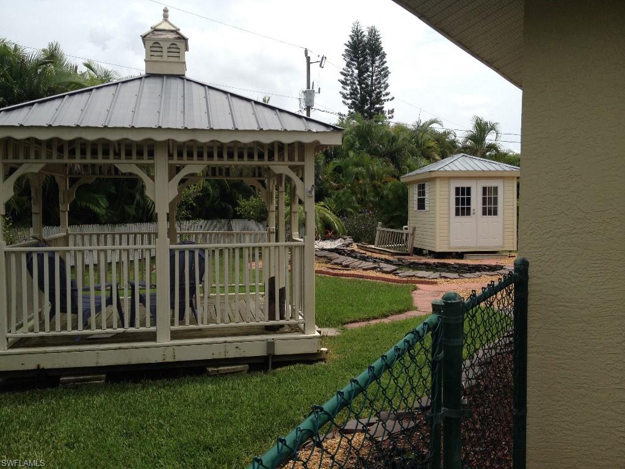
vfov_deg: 40.7
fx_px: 632
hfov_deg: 52.6
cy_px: 234
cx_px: 312
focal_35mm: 35
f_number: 2.4
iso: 50
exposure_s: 1/2045
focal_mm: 4.28
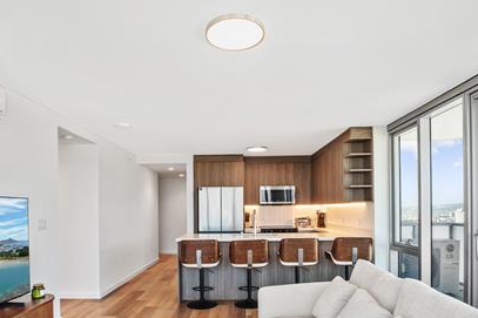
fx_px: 292
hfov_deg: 78.6
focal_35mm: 22
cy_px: 215
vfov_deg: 55.8
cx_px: 237
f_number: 9
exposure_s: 1/13
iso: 400
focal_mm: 14
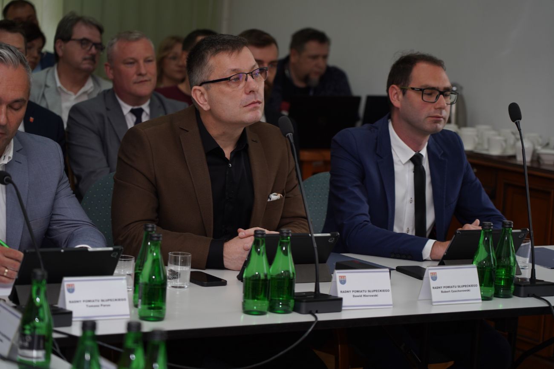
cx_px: 277
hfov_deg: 19.5
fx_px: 1616
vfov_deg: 13.0
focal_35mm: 105
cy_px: 184
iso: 200
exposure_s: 1/100
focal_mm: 105
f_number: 4
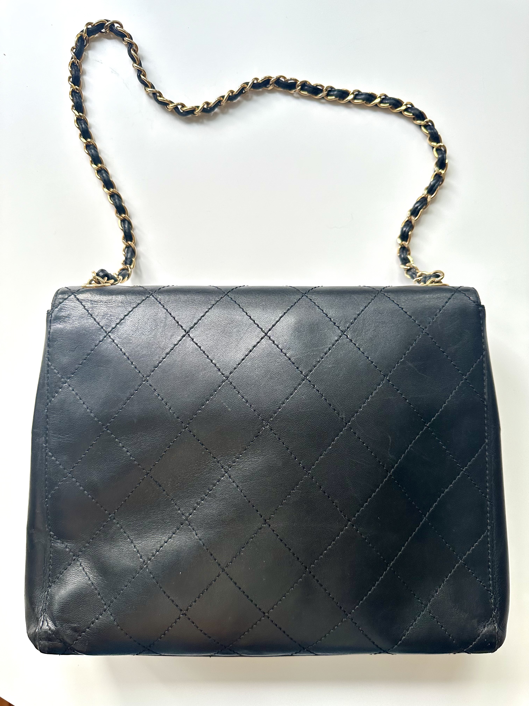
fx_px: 489
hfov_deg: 56.8
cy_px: 353
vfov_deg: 71.6
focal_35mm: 24
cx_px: 264
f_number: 1.78
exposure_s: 1/121
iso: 160
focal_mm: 6.86
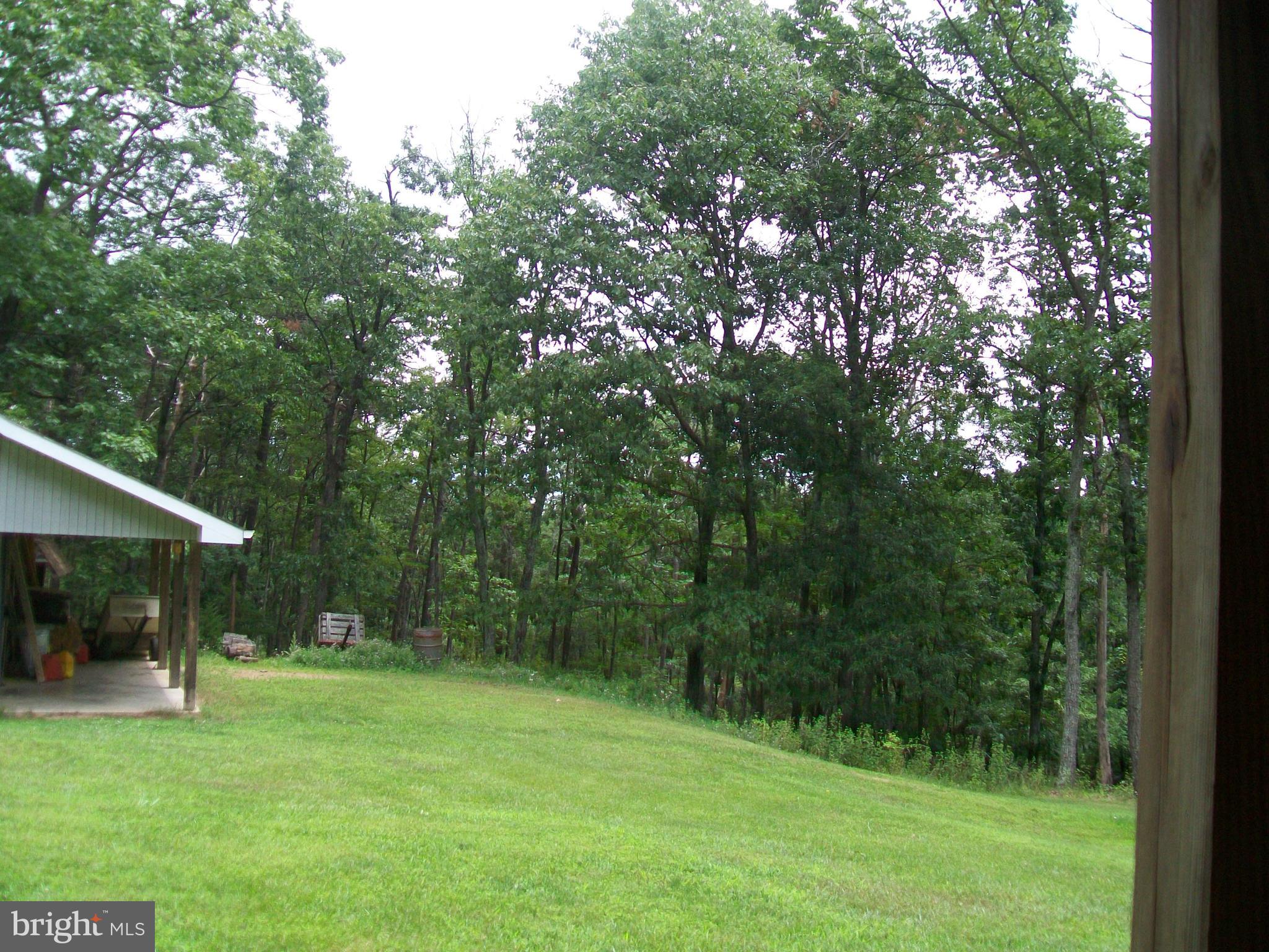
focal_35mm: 34
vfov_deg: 41.8
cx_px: 634
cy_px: 476
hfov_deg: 54.0
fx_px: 1246
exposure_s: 1/320
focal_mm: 6.1
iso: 64
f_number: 2.7
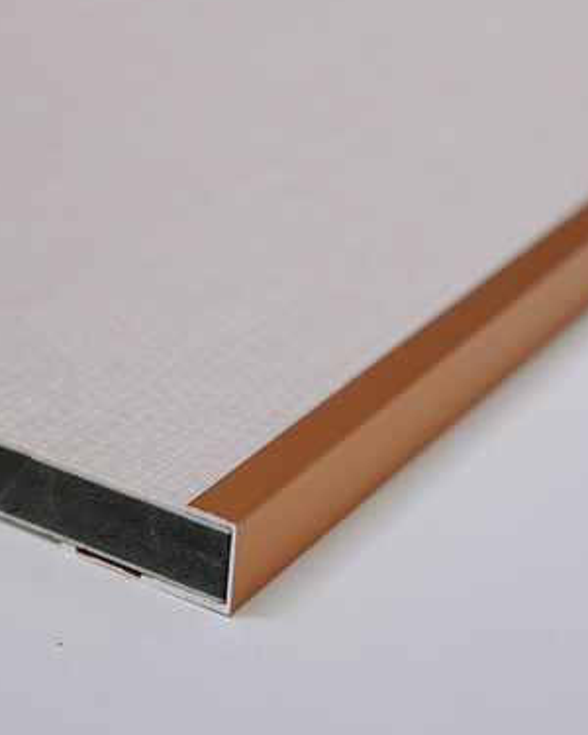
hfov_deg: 15.7
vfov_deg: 19.6
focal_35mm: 98
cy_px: 410
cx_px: 329
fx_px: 2132
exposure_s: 1/80
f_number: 8
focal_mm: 51
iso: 1000
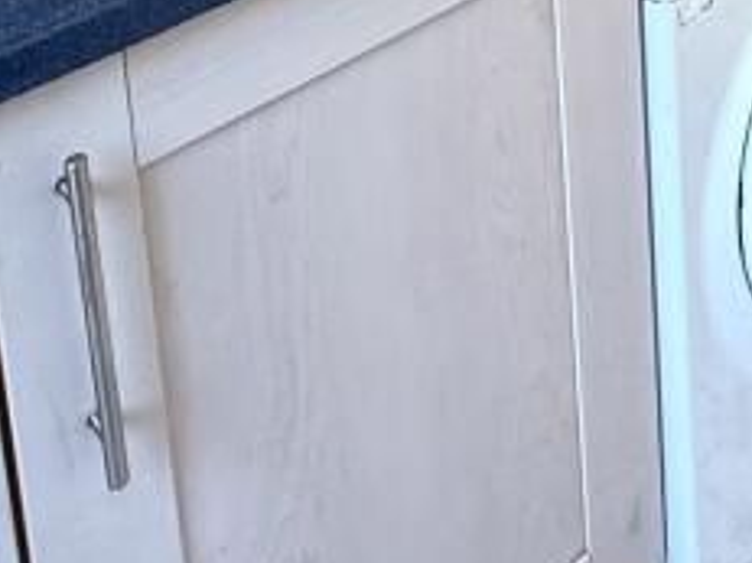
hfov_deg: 28.9
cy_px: -547
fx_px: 1346
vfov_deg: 17.4
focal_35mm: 62
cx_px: 778
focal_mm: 2.22
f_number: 2.2
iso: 200
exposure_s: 1/99
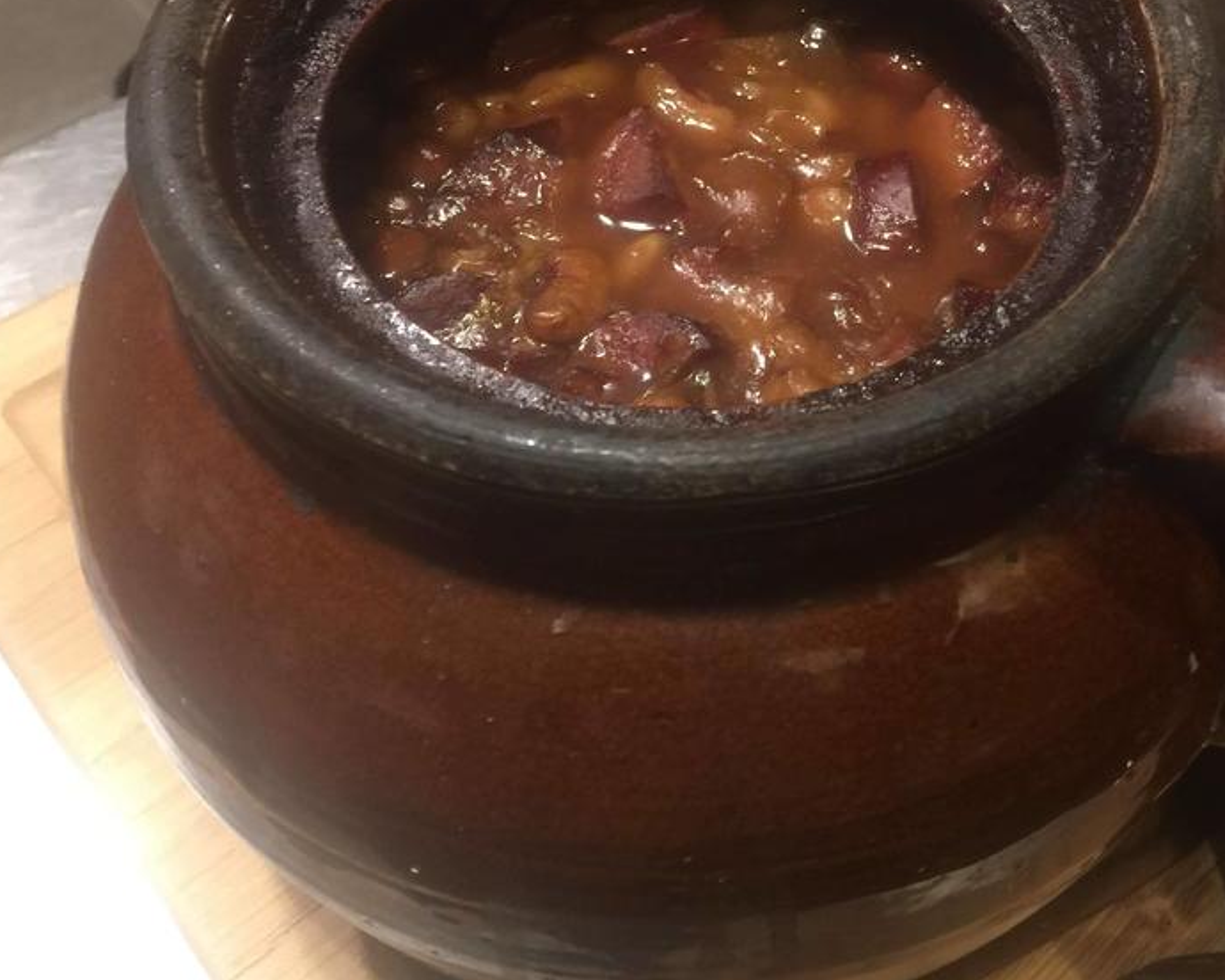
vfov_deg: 35.4
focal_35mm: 42
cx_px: 861
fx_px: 1523
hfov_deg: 42.9
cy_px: 357
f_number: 2.2
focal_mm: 4.15
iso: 80
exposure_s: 1/4
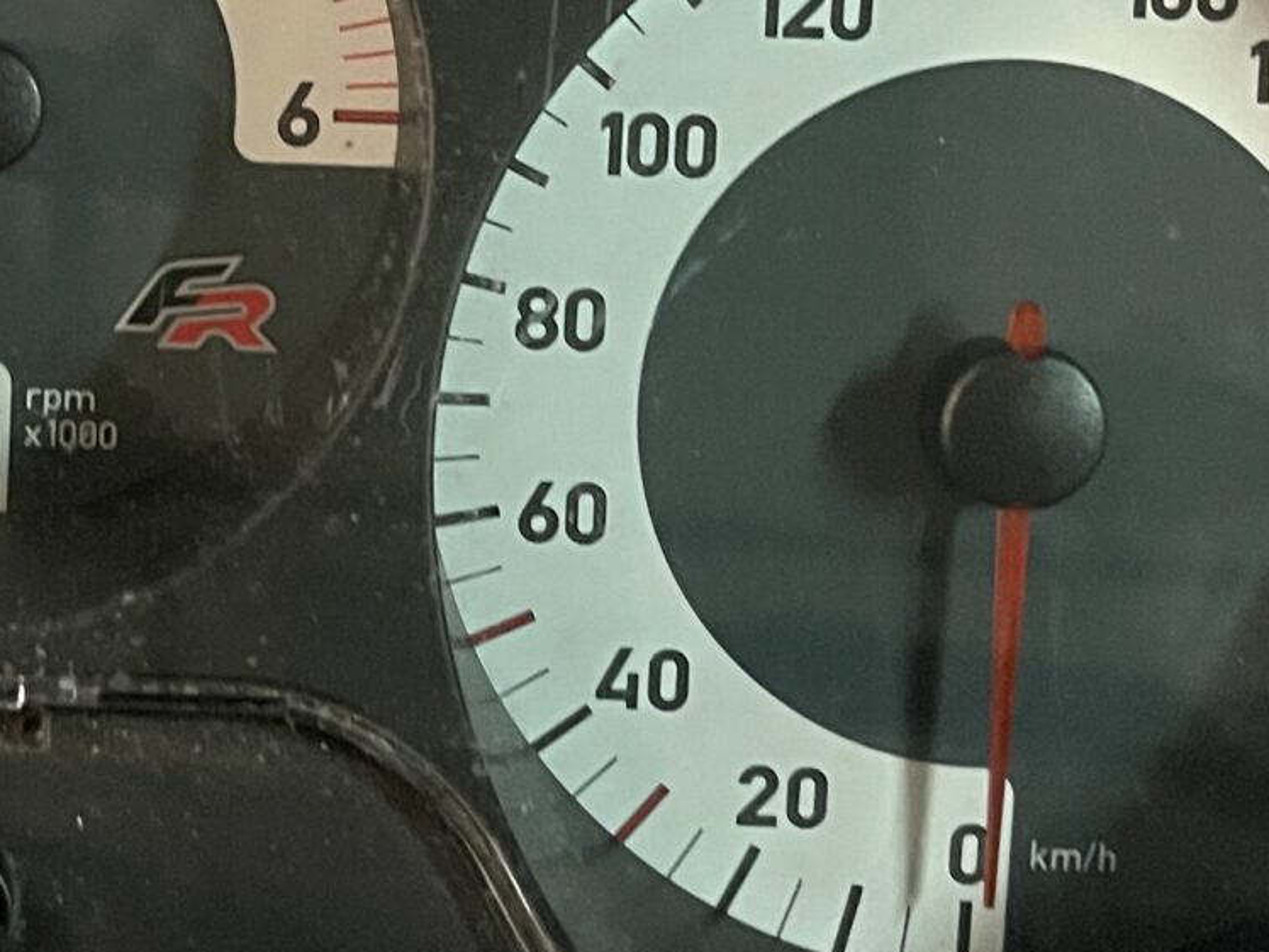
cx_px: -3
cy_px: 244
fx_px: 3263
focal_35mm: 89
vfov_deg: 16.5
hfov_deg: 21.2
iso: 640
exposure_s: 1/25
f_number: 1.6
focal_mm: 5.1
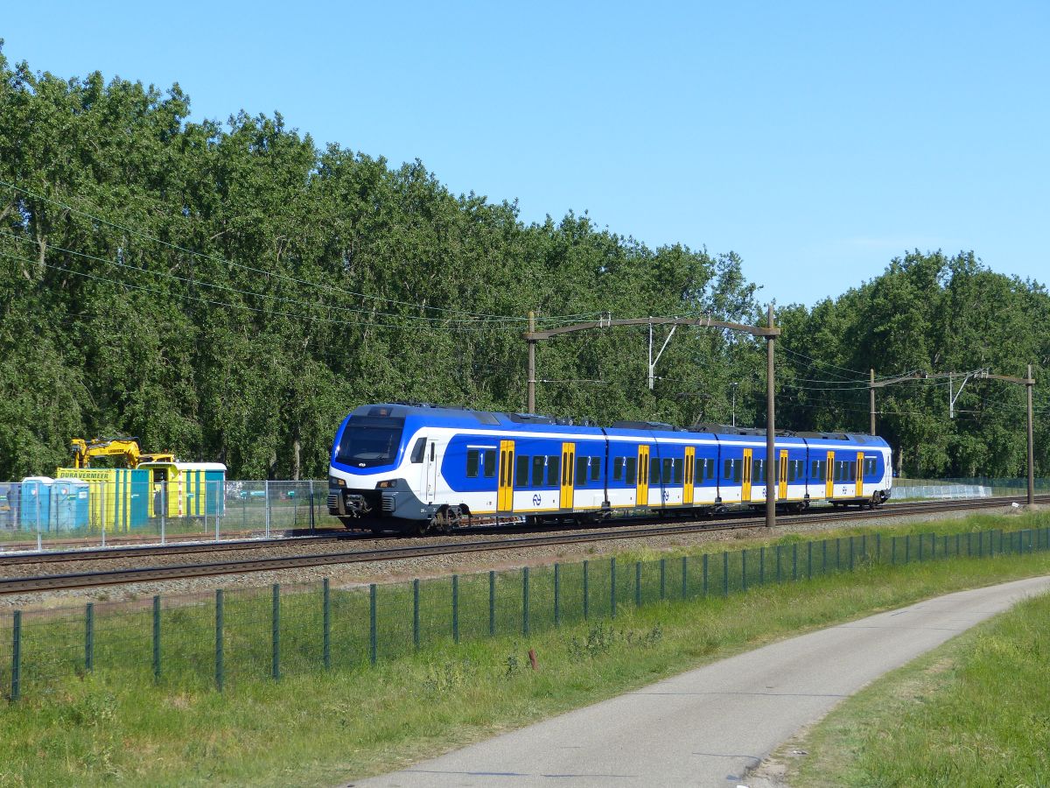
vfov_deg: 16.2
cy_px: 394
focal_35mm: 91
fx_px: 2760
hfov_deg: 21.5
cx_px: 525
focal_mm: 16.4
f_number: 4
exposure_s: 1/640
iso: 100
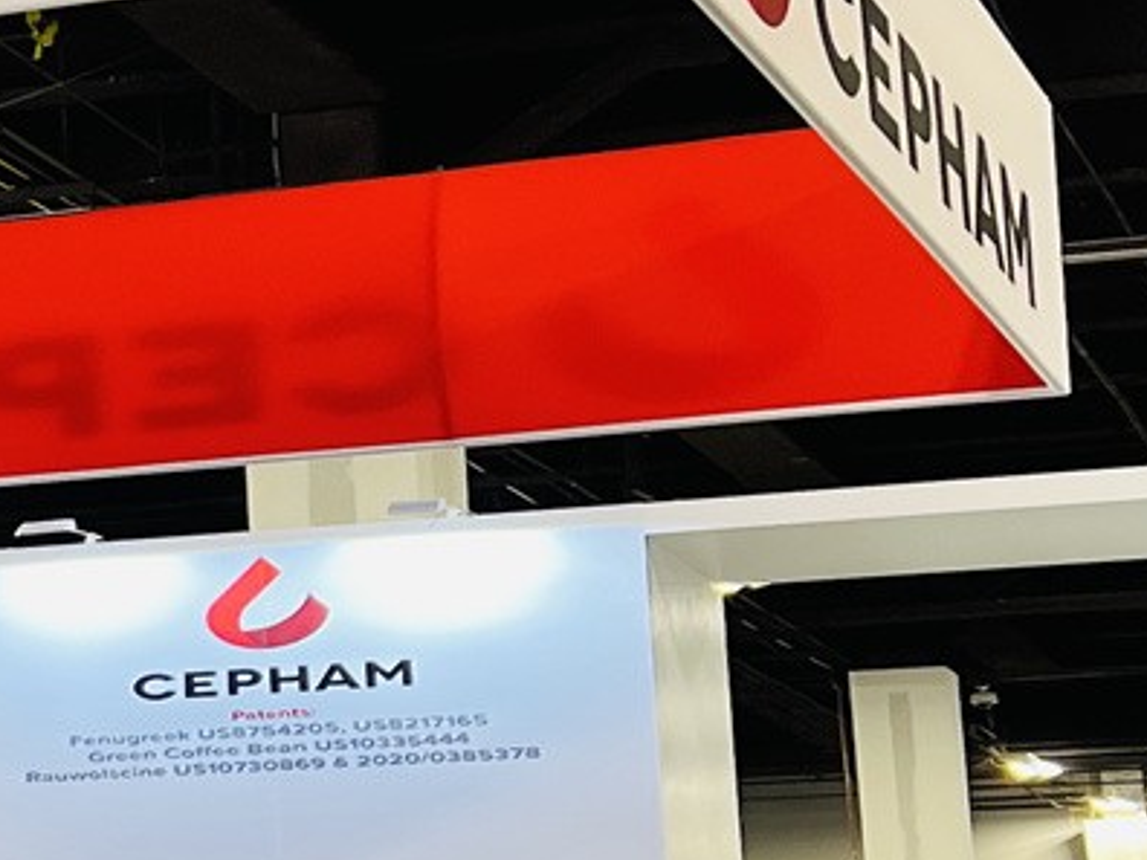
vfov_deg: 13.7
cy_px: 961
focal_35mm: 106
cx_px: -462
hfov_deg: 17.1
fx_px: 3512
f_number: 1.5
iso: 125
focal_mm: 5.7
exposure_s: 1/120
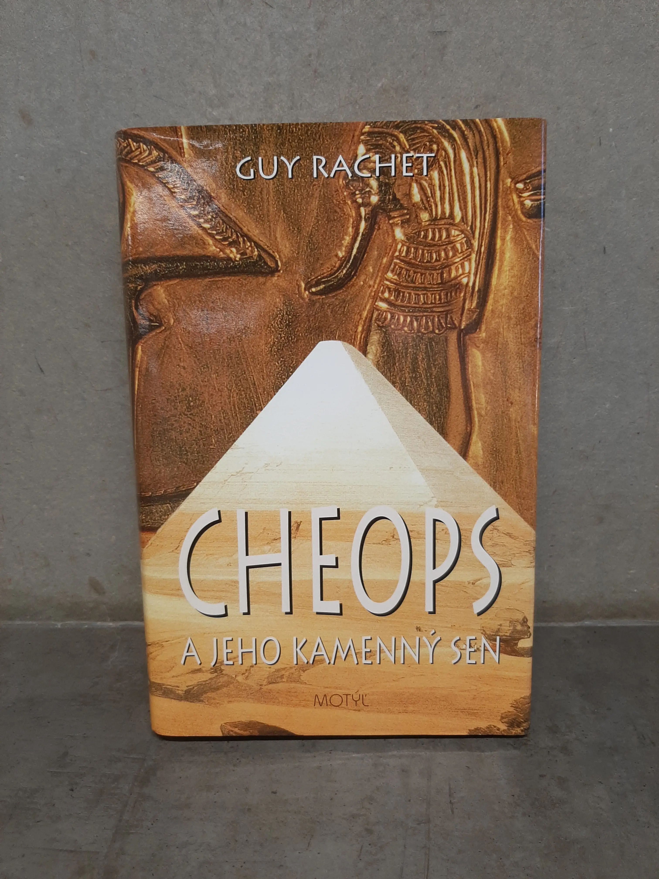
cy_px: 440
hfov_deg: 53.1
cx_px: 330
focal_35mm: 26
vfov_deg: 67.3
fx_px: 660
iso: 80
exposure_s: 1/50
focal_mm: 3.93
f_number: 1.7
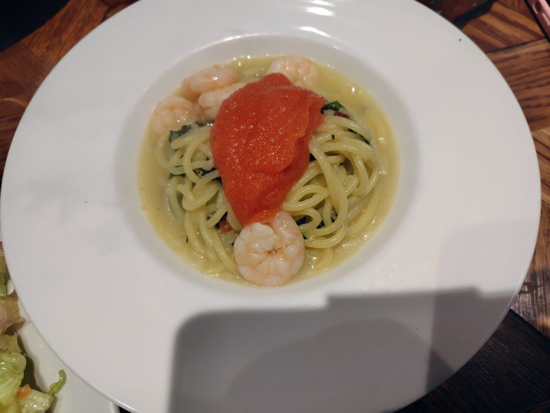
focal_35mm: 23
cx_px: 275
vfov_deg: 58.9
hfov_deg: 73.9
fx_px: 365
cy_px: 206
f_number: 1.9
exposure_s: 1/100
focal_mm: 5.6
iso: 119
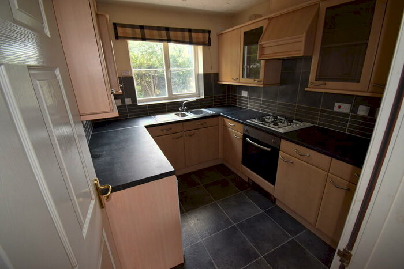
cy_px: 134
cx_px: 202
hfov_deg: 100.4
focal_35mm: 15
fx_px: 168
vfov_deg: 77.4
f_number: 5
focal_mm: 10
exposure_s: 1/100
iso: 800
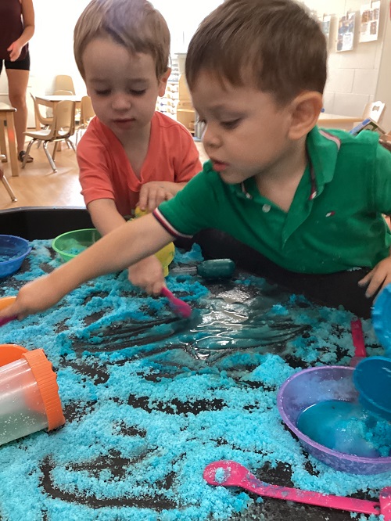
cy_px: 260
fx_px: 467
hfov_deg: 45.5
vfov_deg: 58.3
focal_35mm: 31
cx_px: 196
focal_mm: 3.3
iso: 320
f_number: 2.4
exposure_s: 1/33
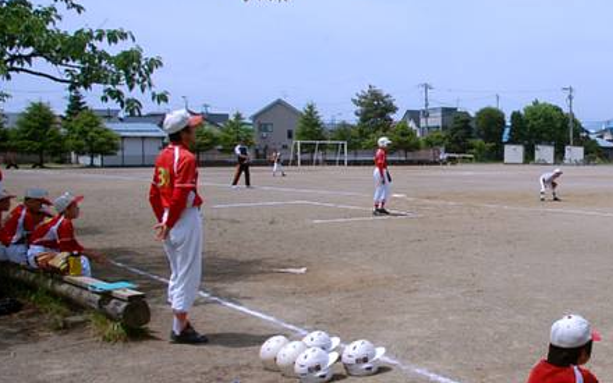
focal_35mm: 50
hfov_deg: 37.6
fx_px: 835
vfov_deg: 25.8
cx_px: 552
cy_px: 221
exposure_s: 1/320
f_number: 10
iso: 200
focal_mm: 18
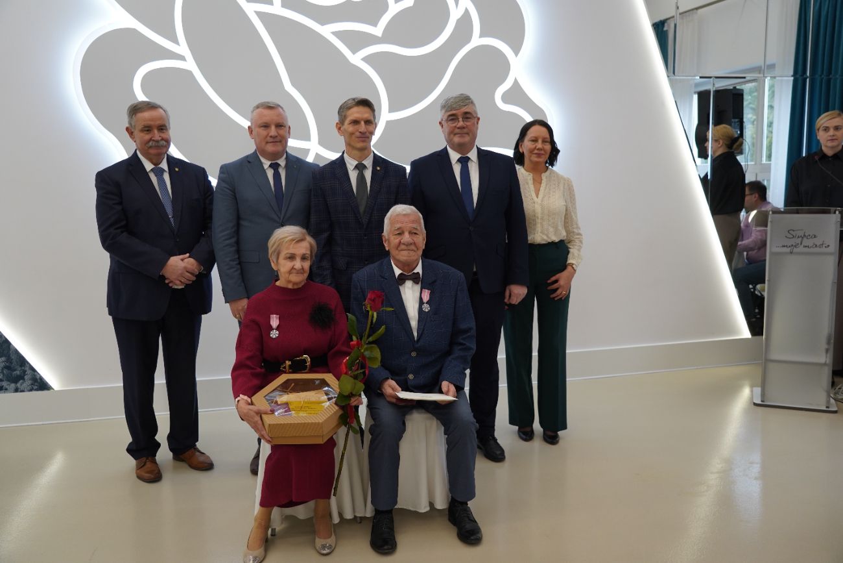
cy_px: 282
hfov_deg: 60.3
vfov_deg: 42.3
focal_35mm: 31
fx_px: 726
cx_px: 422
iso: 1000
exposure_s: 1/125
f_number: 4
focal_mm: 31
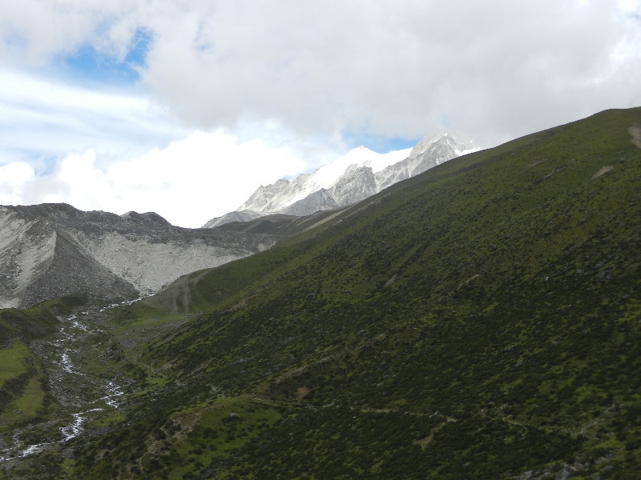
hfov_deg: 28.6
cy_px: 240
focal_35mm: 68
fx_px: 1259
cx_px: 320
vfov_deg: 21.6
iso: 160
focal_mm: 12.3
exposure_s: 1/800
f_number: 4.6
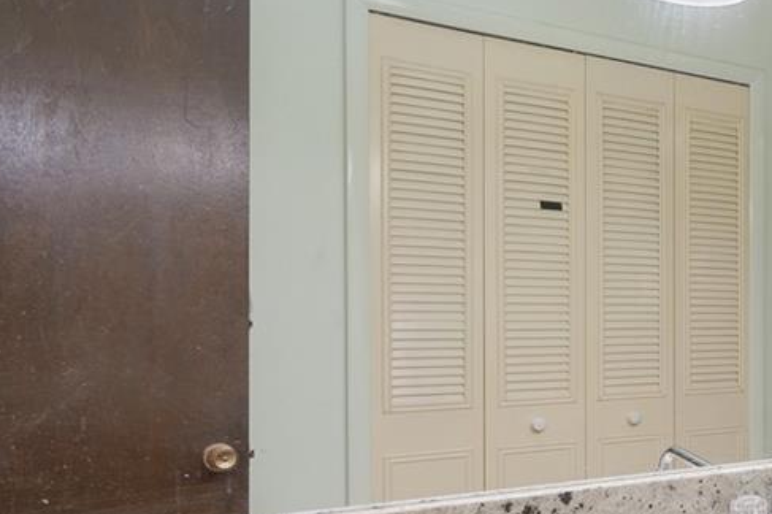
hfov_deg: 32.0
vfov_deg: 29.1
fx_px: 986
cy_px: 330
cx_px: 1015
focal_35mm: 46
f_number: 8
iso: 320
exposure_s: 1/5
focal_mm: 14
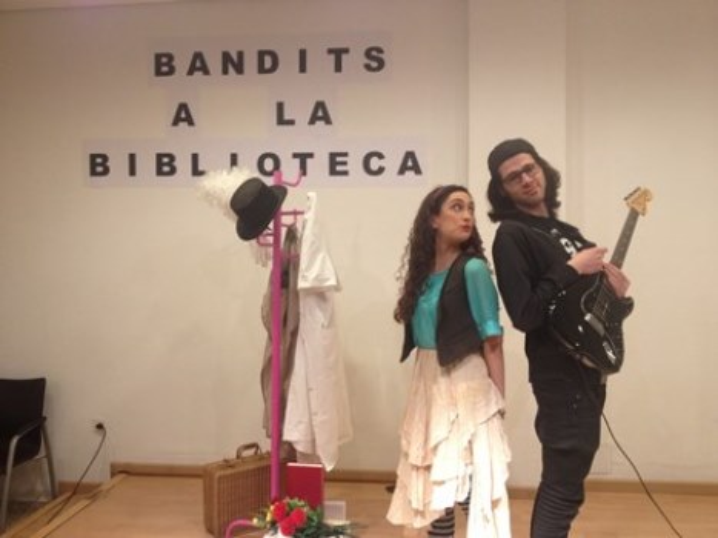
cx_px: 359
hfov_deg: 52.6
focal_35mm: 35
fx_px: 726
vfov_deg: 40.7
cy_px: 269
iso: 125
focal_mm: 4.28
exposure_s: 1/20
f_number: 2.4
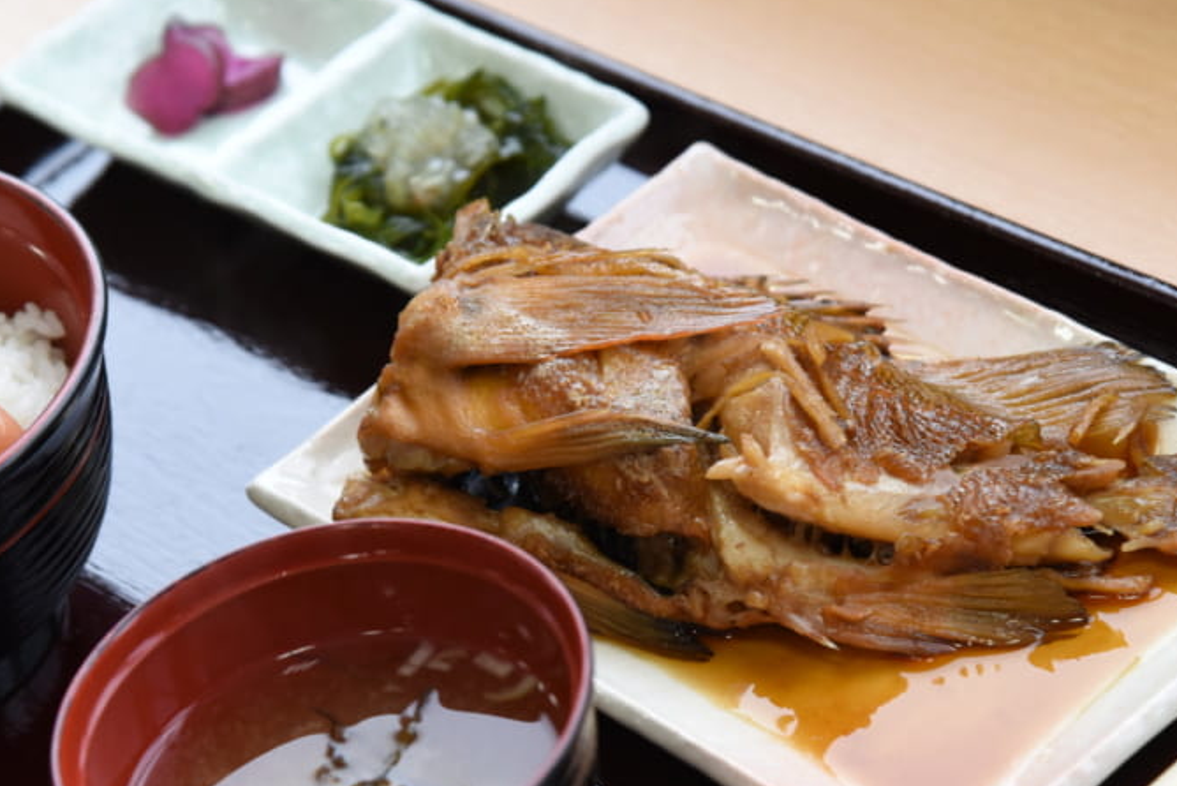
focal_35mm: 184
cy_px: 463
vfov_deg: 7.5
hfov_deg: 11.2
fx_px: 6018
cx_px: 414
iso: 1600
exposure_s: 1/250
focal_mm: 120
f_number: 5.6
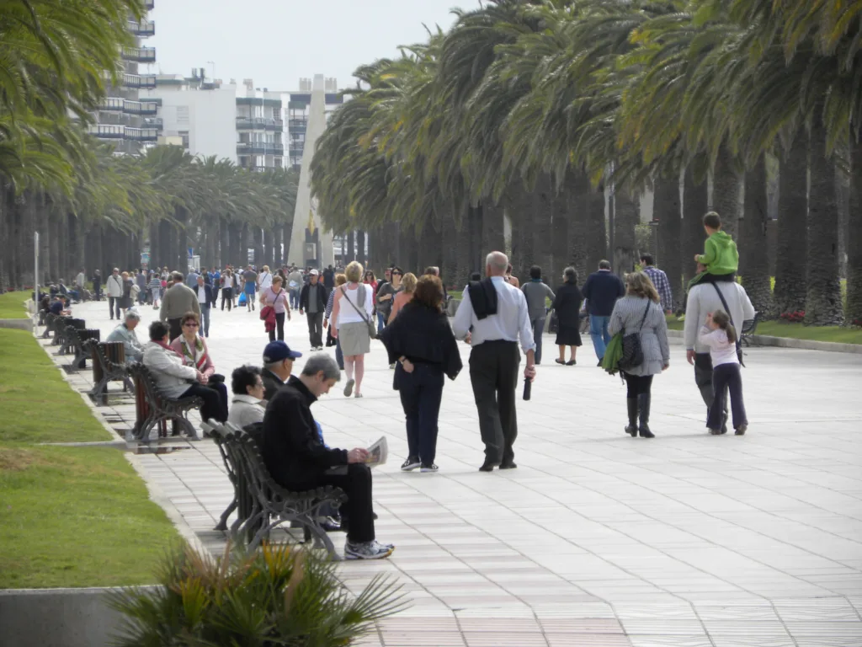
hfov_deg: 6.8
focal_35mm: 291
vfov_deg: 5.1
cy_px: 324
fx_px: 7246
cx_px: 431
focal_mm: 51.8
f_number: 5
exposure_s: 1/247
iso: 64
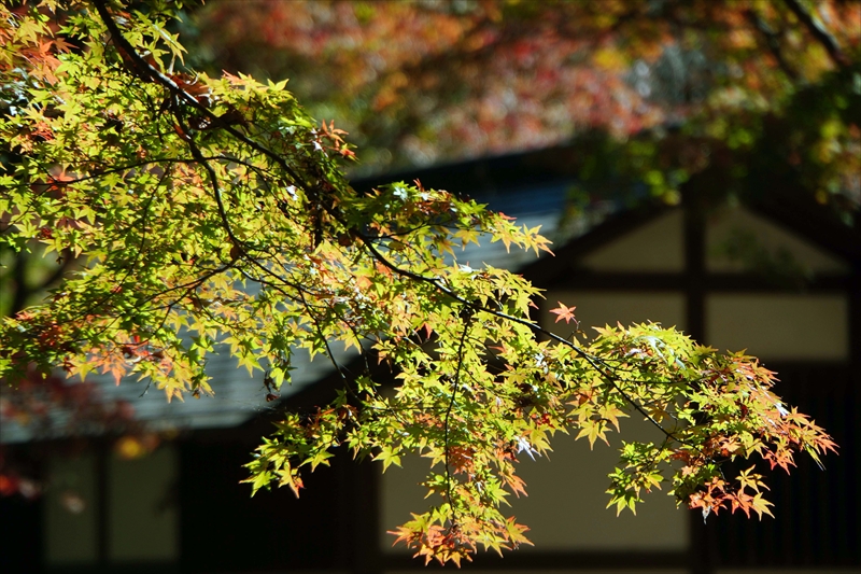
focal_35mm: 300
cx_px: 430
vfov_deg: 4.6
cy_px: 287
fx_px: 7173
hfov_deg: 6.9
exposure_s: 1/250
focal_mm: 200
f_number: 6.3
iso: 100
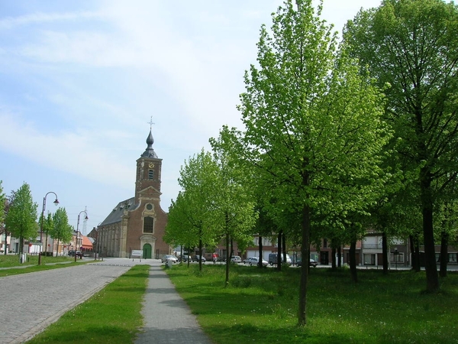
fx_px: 450
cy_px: 172
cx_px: 229
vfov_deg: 41.8
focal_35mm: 34
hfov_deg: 54.0
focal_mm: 5.7
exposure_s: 1/369
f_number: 4.9
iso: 50
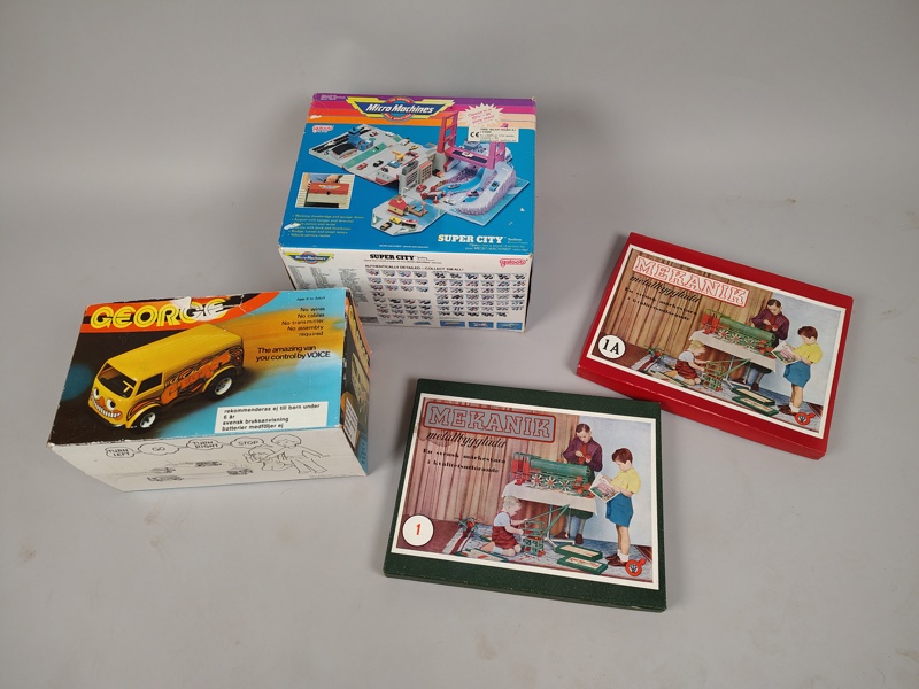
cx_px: 460
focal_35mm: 24
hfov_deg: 71.6
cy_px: 344
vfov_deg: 56.8
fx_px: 637
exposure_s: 1/100
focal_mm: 5.56
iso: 245
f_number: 1.8
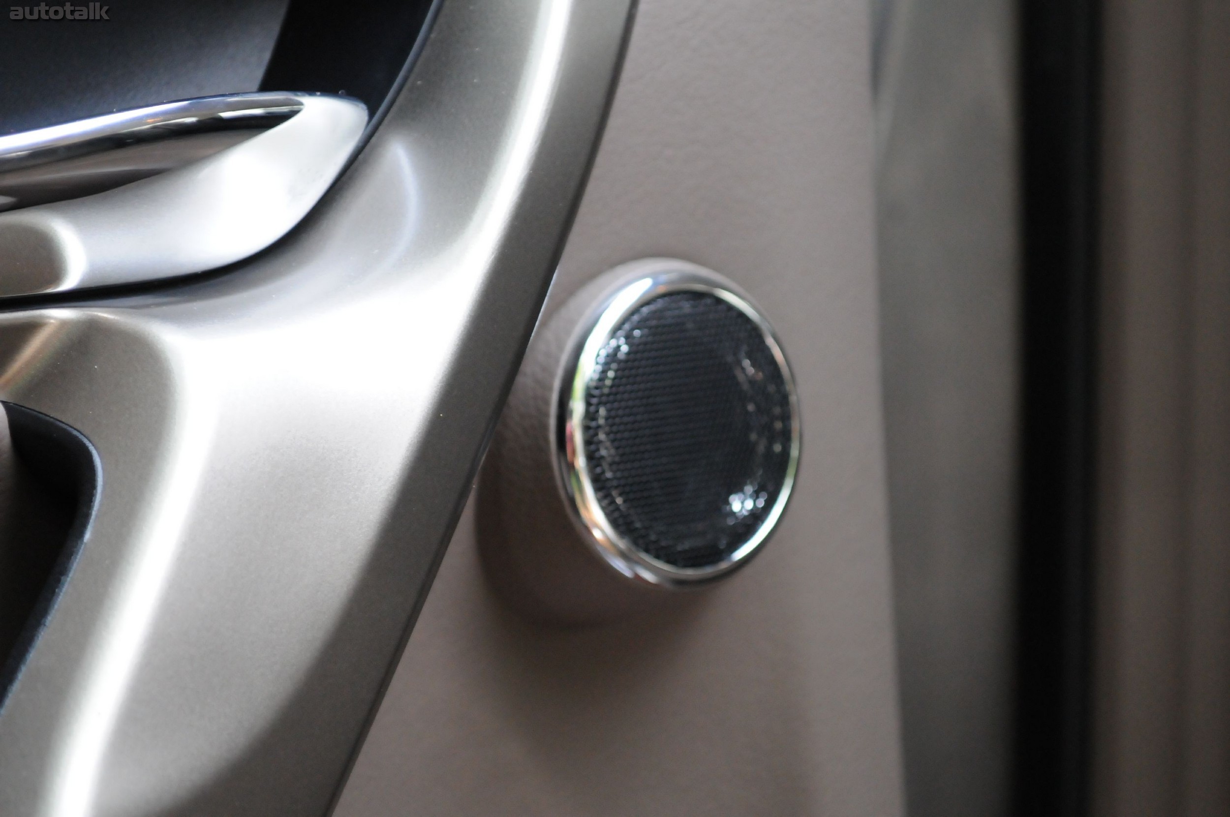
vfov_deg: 16.5
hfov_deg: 24.6
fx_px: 2816
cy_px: 408
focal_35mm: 82
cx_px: 615
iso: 2000
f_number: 6.3
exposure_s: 1/125
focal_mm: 55
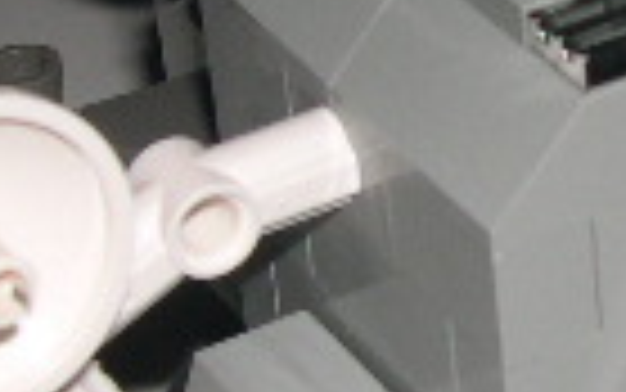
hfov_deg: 11.1
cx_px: 748
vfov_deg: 7.1
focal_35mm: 185
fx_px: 3157
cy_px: 144
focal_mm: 8
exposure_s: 1/60
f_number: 7.6
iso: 100
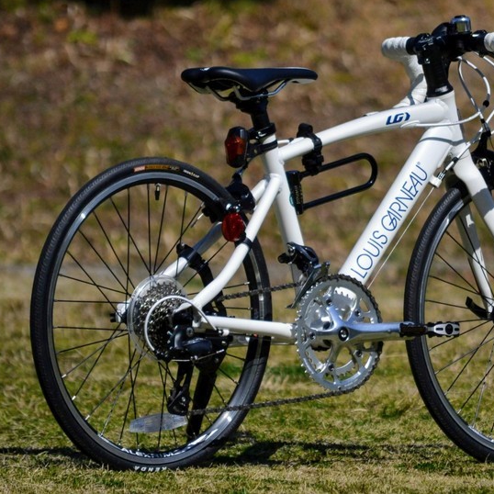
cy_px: 247
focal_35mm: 384
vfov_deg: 4.6
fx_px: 6200
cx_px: 335
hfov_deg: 4.6
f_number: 5.6
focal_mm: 200
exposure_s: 1/4000
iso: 320
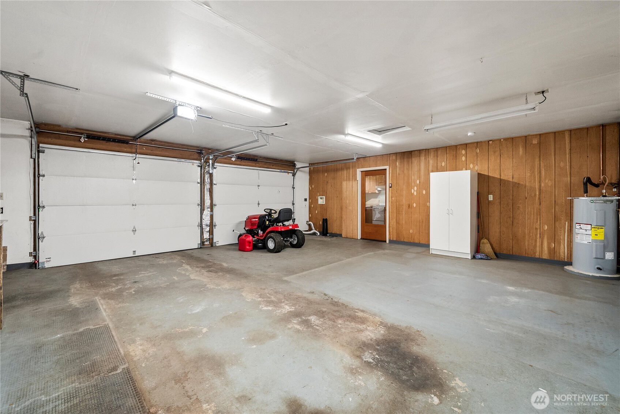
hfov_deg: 104.2
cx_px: 310
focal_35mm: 14
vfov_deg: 81.3
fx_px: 241
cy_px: 207
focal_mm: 14
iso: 400
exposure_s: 1/60
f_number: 7.1
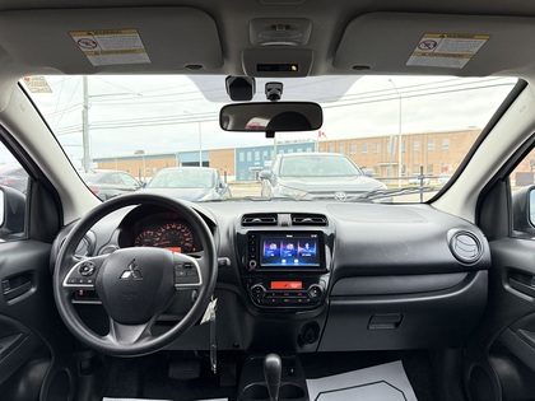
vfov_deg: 56.8
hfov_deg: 71.6
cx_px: 268
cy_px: 200
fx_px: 371
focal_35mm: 24
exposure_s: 1/60
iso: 800
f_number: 1.78
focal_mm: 6.76
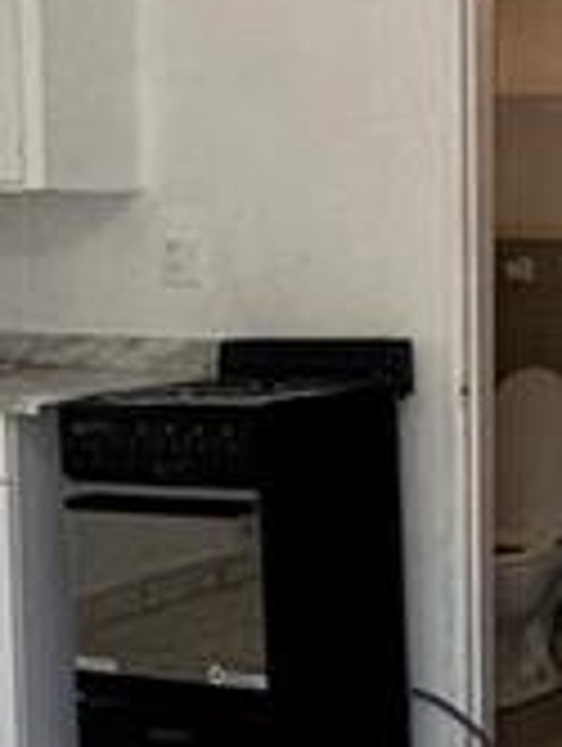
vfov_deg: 19.4
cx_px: 427
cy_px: 472
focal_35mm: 101
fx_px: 2181
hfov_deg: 14.6
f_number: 2.2
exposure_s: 1/120
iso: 200
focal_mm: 2.22
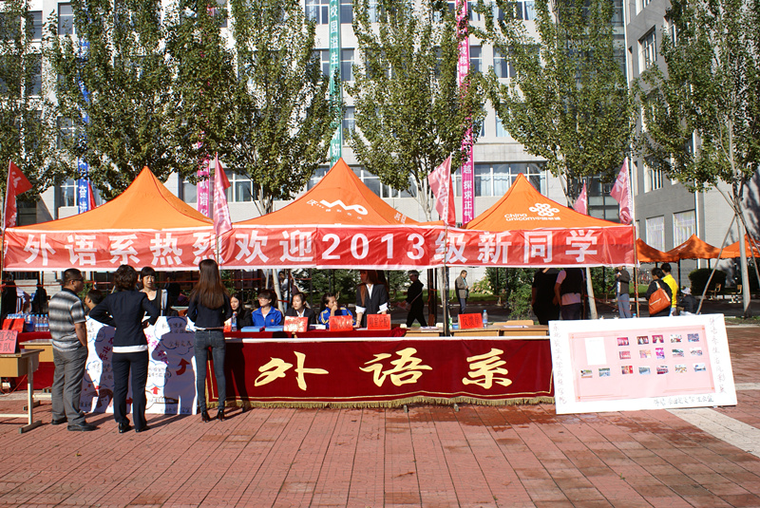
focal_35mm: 30
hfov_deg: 61.9
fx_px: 634
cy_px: 254
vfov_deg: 43.7
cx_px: 380
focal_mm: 20
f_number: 10
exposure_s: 1/250
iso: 100
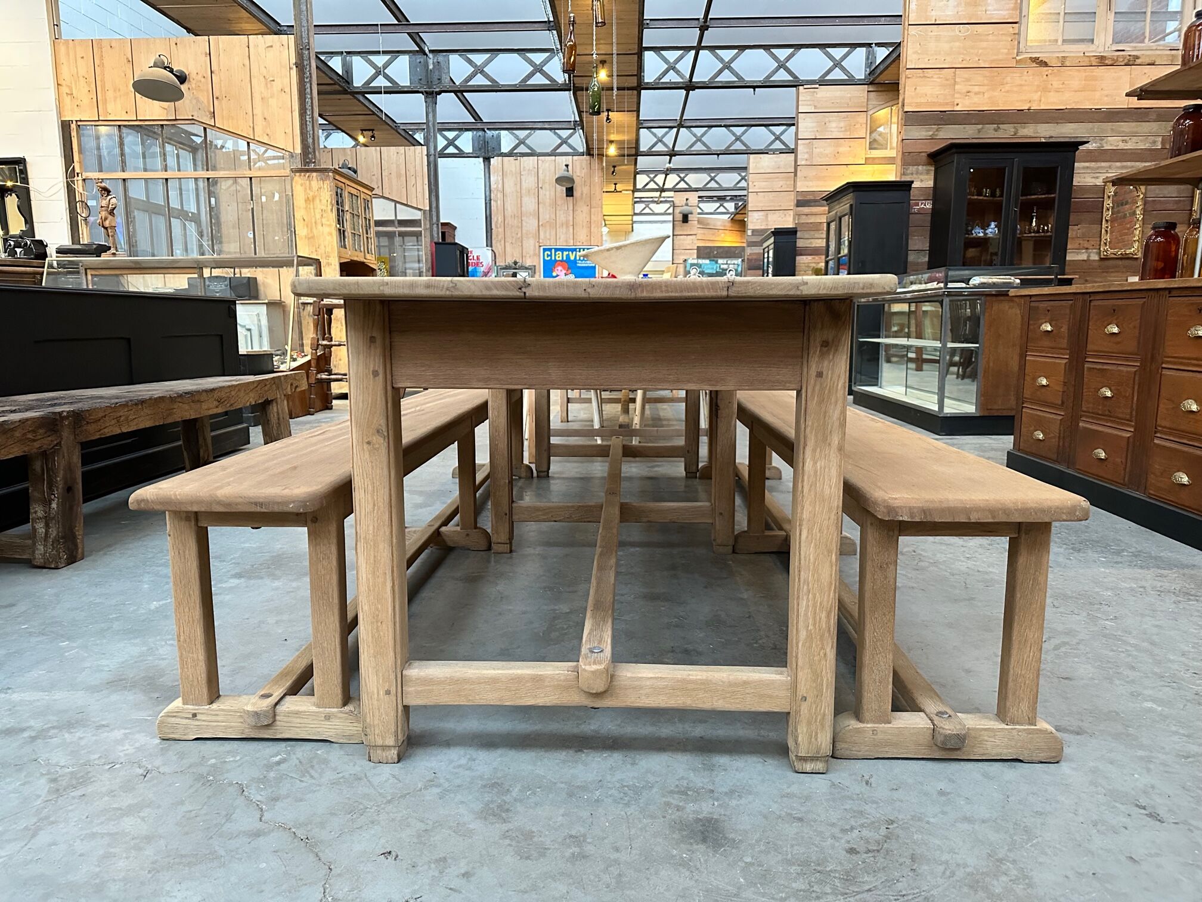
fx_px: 833
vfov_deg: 56.8
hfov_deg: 71.6
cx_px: 601
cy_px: 451
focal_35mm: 24
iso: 640
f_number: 1.78
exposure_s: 1/60
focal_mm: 6.86
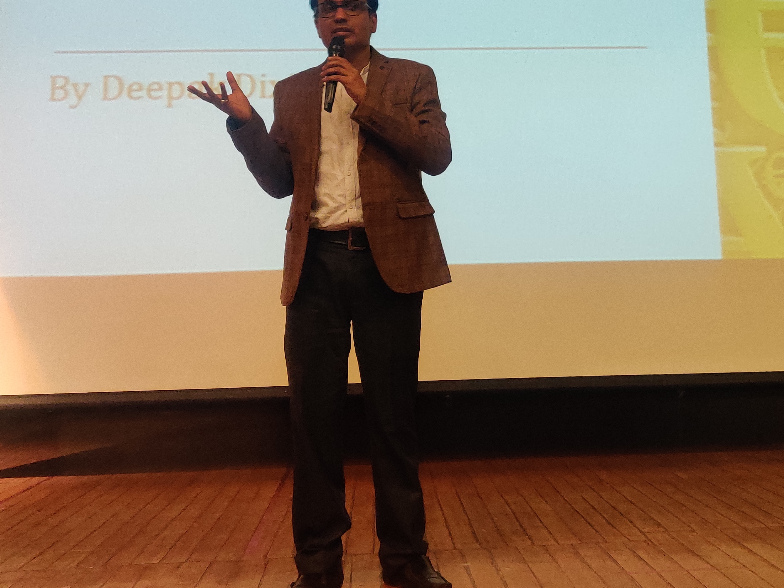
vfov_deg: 29.3
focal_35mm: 49
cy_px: 154
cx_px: 485
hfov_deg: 38.7
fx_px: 1110
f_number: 1.75
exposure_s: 1/20
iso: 1250
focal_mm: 4.75
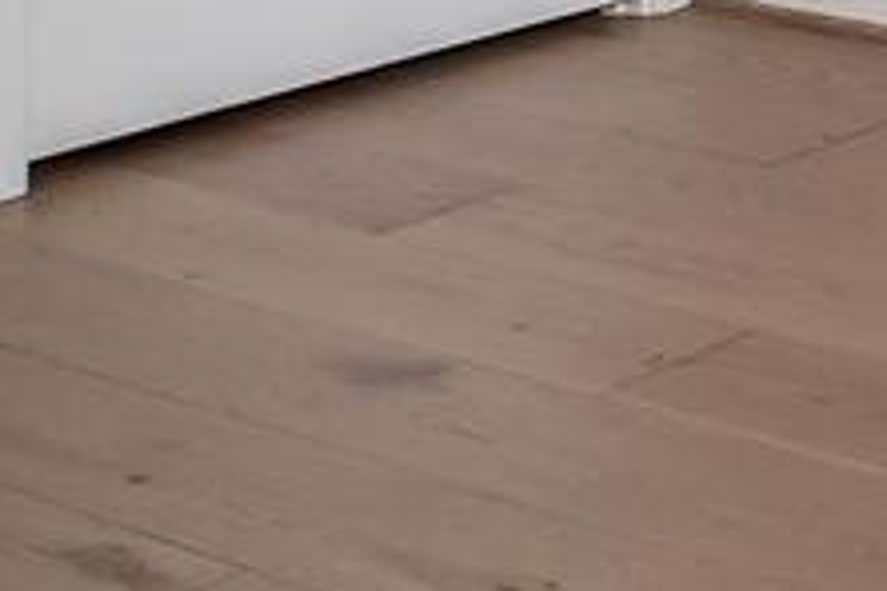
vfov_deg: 10.9
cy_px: -807
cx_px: 1782
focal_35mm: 107
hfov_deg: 15.3
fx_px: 2642
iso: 500
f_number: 8
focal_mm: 11
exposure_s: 1/50
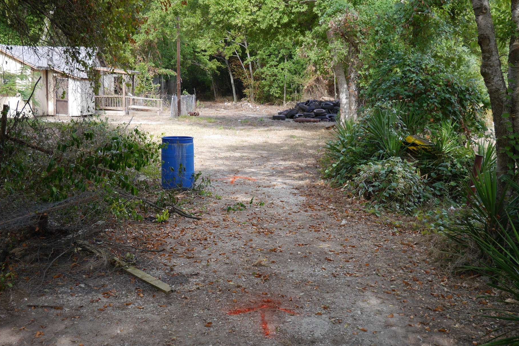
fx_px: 605
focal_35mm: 42
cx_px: 238
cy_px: 185
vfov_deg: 31.9
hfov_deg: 46.4
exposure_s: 1/160
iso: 160
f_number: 4.5
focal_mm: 18
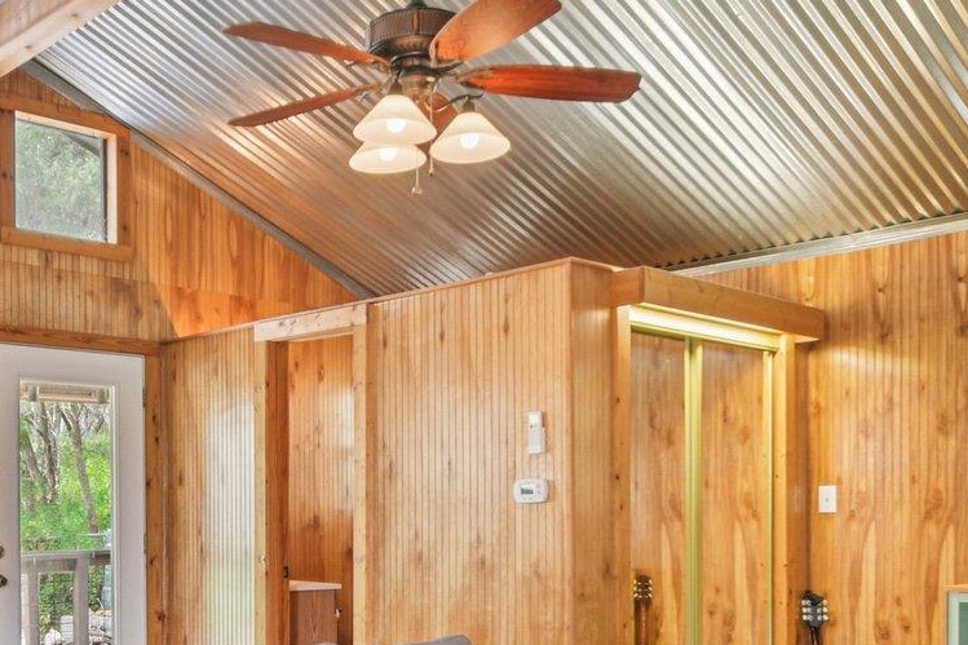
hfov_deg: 46.6
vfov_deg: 32.1
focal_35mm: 41
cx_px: 314
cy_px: 470
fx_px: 1102
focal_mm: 10
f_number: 8
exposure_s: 1/3.33
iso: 400
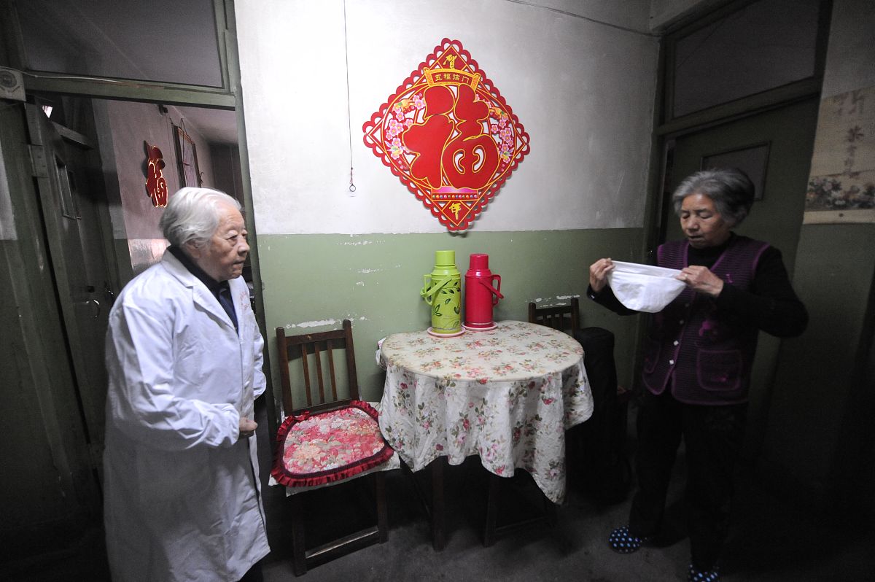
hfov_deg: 104.3
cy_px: 291
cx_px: 438
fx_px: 340
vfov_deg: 81.1
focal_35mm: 14
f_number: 2.8
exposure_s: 1/100
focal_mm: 14
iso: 4000
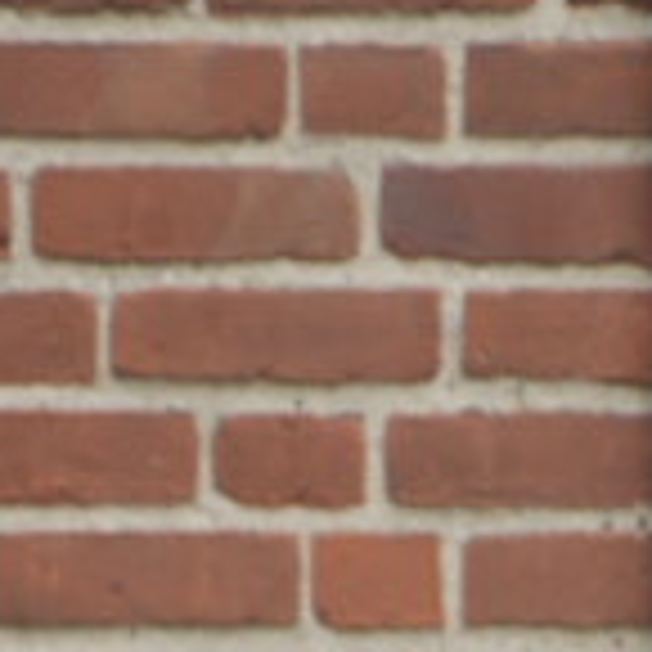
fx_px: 30388
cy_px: 2289
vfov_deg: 1.2
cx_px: 2001
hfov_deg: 1.2
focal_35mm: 1426
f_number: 4
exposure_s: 1/160
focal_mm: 150
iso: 160
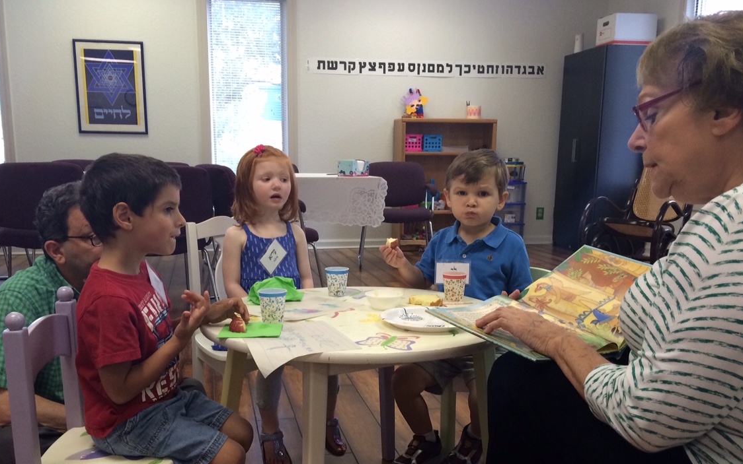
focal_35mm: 35
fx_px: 709
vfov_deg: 36.1
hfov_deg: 55.3
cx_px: 350
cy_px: 295
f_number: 2.2
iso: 64
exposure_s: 1/30
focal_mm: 4.15
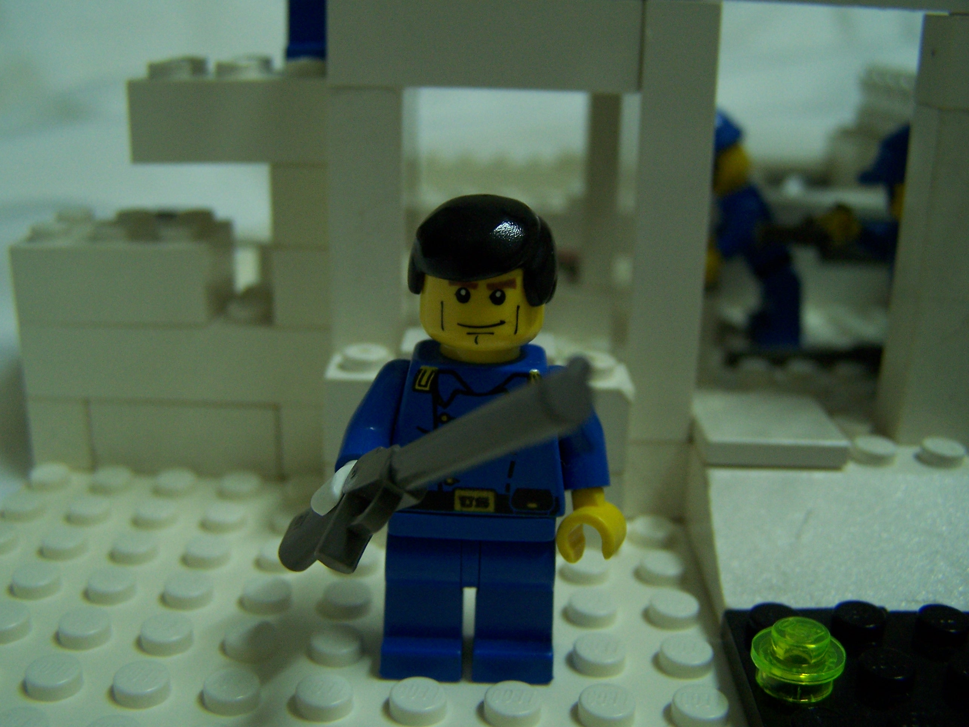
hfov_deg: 49.0
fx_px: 1064
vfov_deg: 37.7
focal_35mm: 38
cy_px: 364
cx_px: 484
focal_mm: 6.3
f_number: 2.8
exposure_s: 1/10
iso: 140
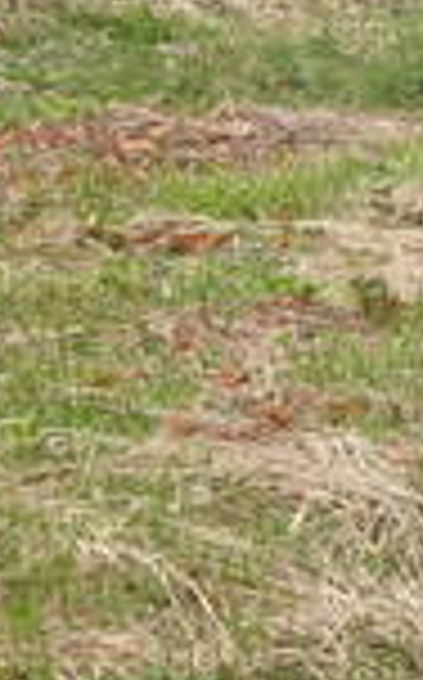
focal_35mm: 177
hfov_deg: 6.7
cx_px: 1238
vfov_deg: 11.8
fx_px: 3274
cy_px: 565
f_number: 3.9
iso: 100
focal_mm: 5.1
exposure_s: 1/200
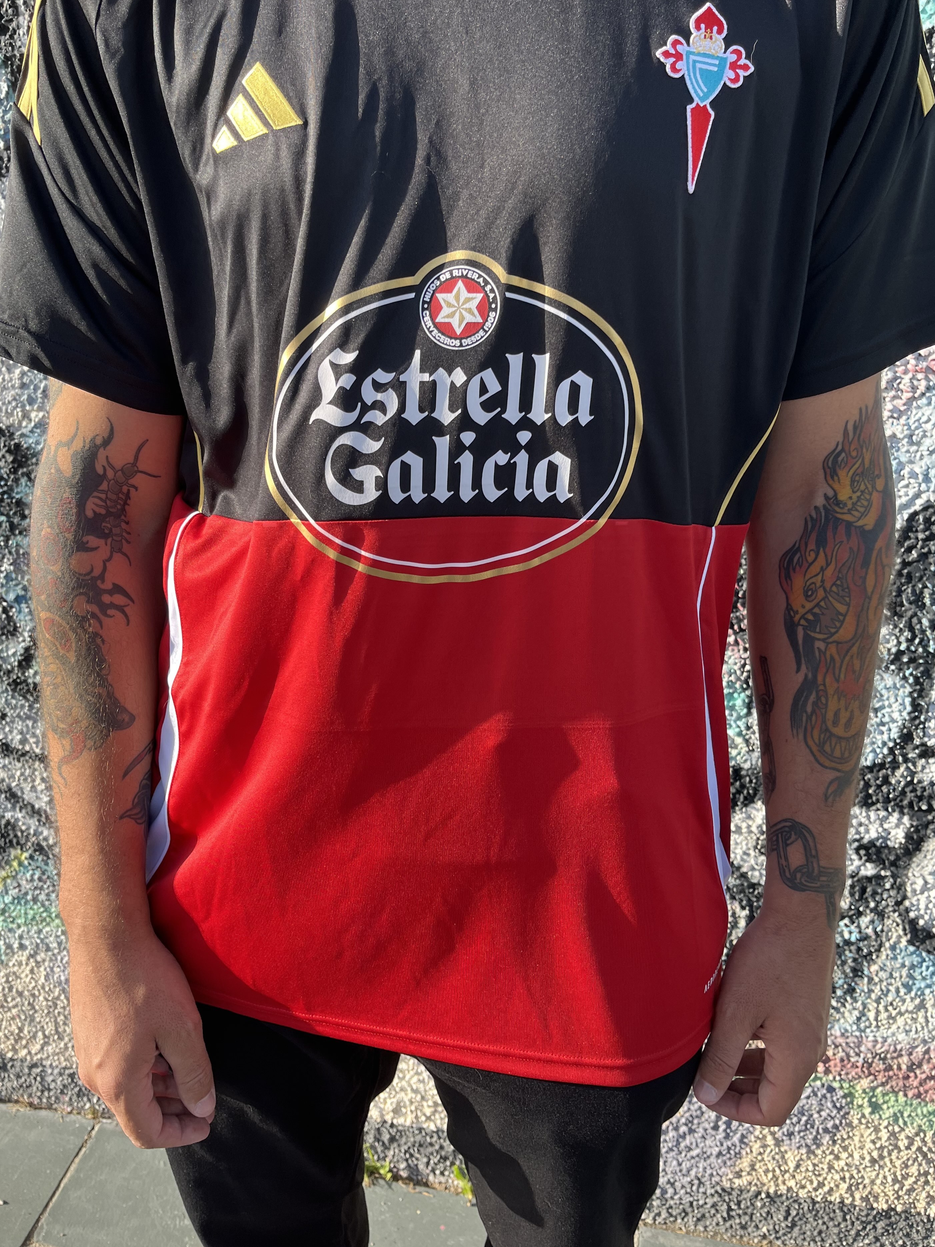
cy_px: 585
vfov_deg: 63.4
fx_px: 1008
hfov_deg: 49.7
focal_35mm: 28
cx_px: 445
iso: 50
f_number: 1.6
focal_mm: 5.1
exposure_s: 1/696
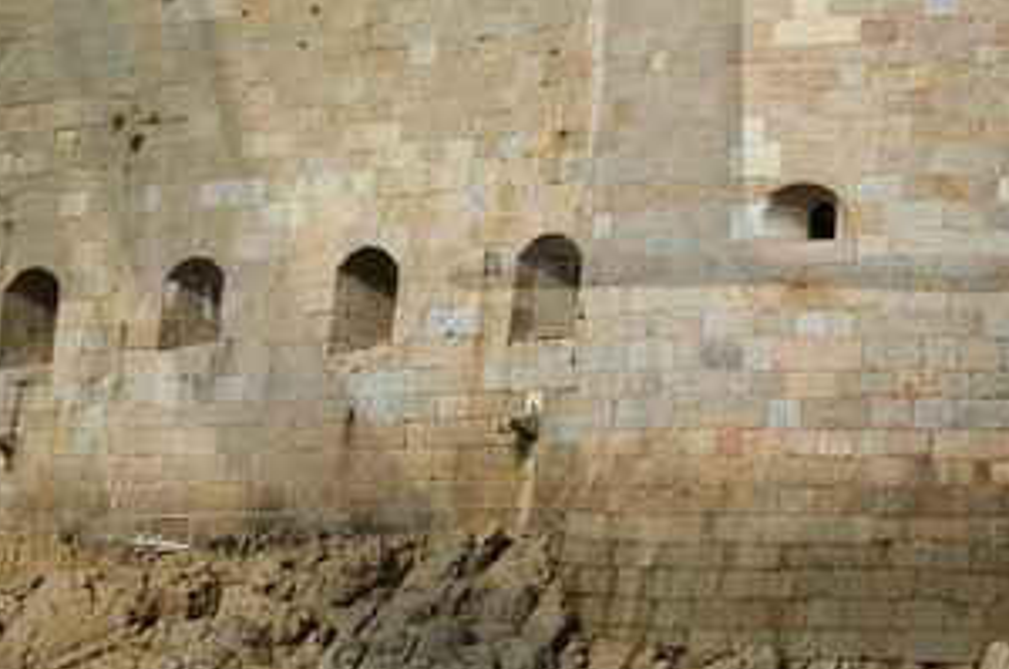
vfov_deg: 5.1
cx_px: 1399
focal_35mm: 267
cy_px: -259
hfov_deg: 7.6
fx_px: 7471
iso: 400
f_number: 10
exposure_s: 1/1000
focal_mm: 50
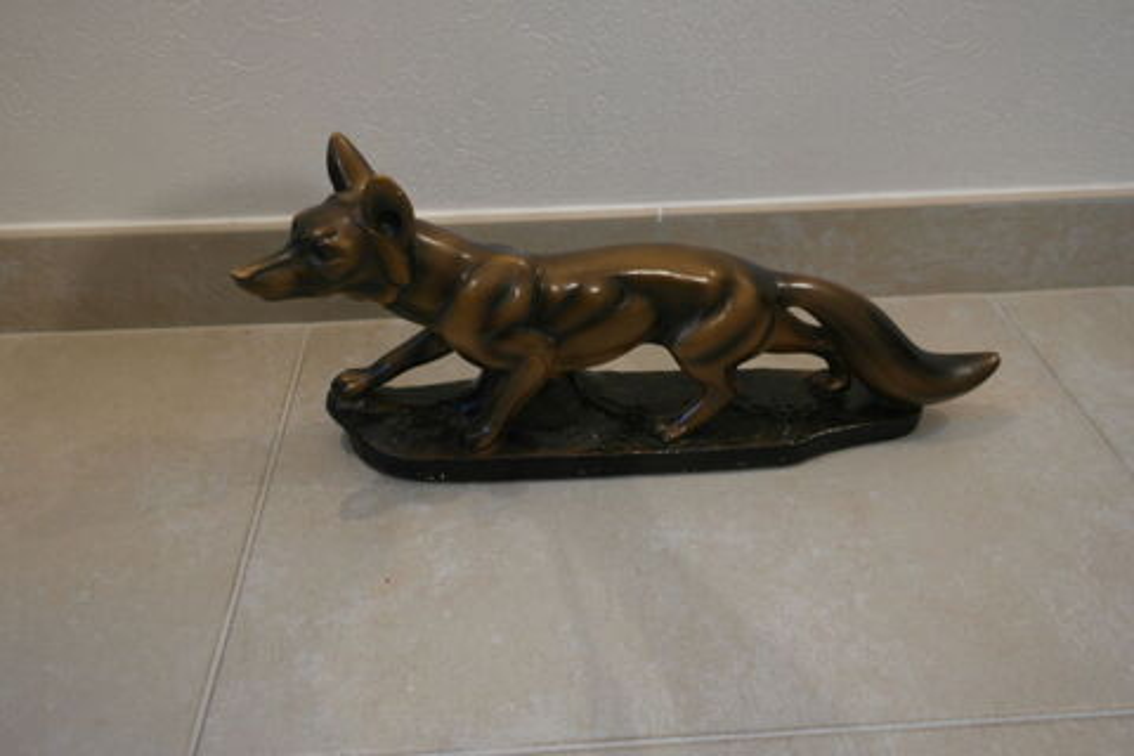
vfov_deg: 45.0
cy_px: 378
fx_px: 913
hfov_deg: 63.7
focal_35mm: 29
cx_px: 567
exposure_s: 1/20
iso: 800
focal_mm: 19
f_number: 3.5
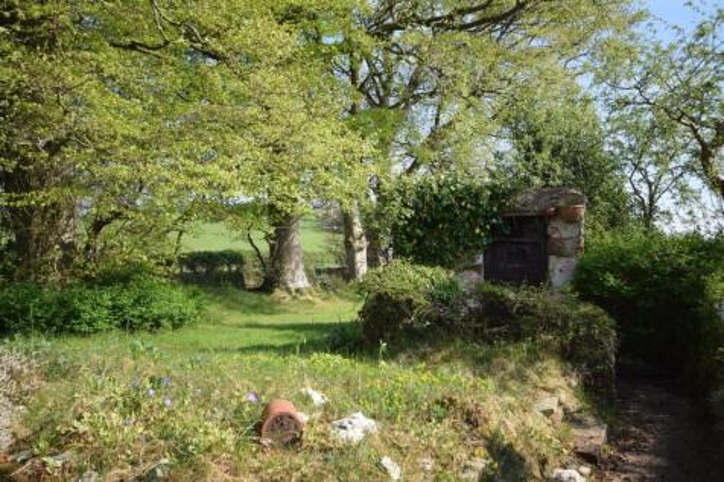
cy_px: 241
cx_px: 362
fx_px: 573
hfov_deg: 64.6
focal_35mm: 28
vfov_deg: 45.6
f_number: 5.6
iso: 100
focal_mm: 19
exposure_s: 1/200
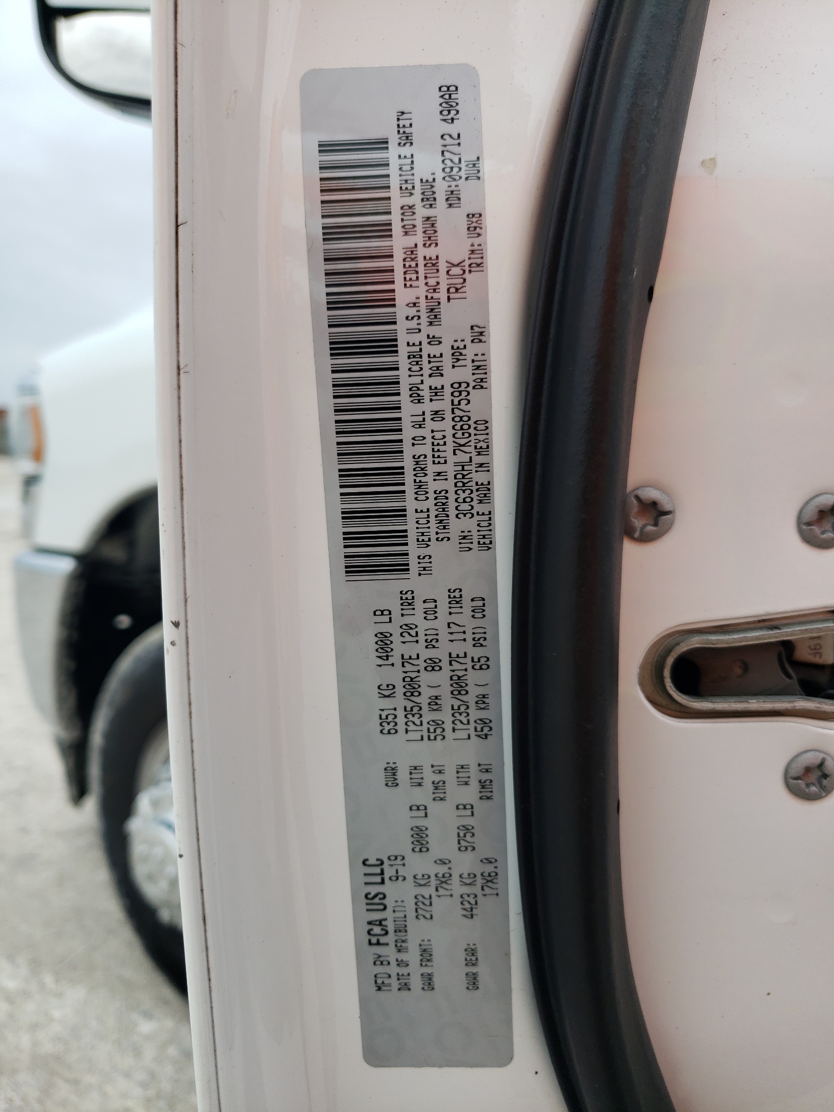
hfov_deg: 53.1
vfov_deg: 67.3
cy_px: 556
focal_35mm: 26
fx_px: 835
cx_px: 417
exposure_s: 1/2500
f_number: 1.5
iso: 50
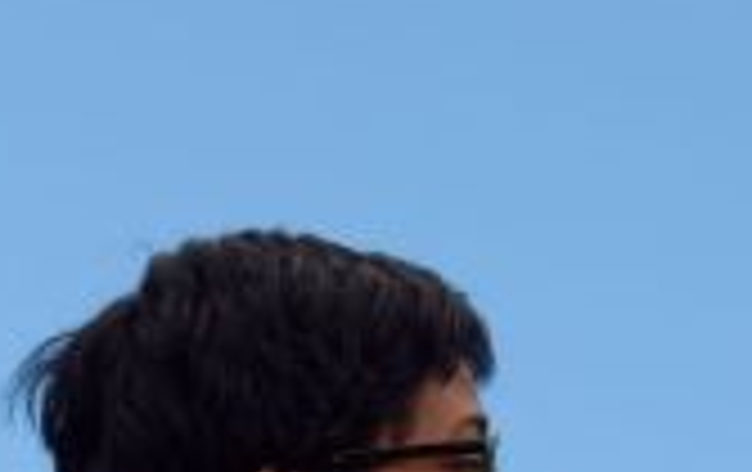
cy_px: 1245
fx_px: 7863
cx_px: 759
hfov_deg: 5.5
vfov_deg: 3.4
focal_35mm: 383
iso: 100
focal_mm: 70
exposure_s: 1/320
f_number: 5.6
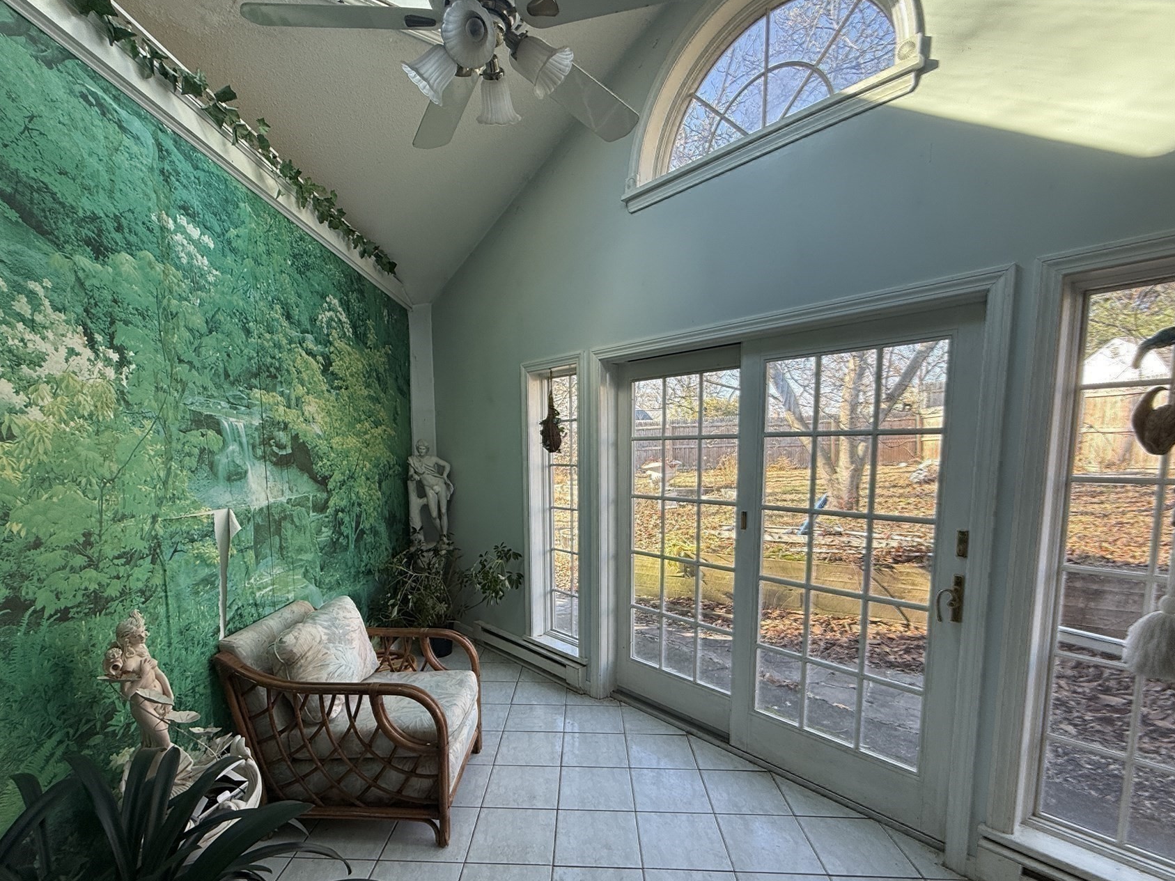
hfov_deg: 91.0
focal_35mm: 17
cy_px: 517
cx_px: 557
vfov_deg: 74.1
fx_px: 577
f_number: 2.2
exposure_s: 1/99
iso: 64
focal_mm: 2.22
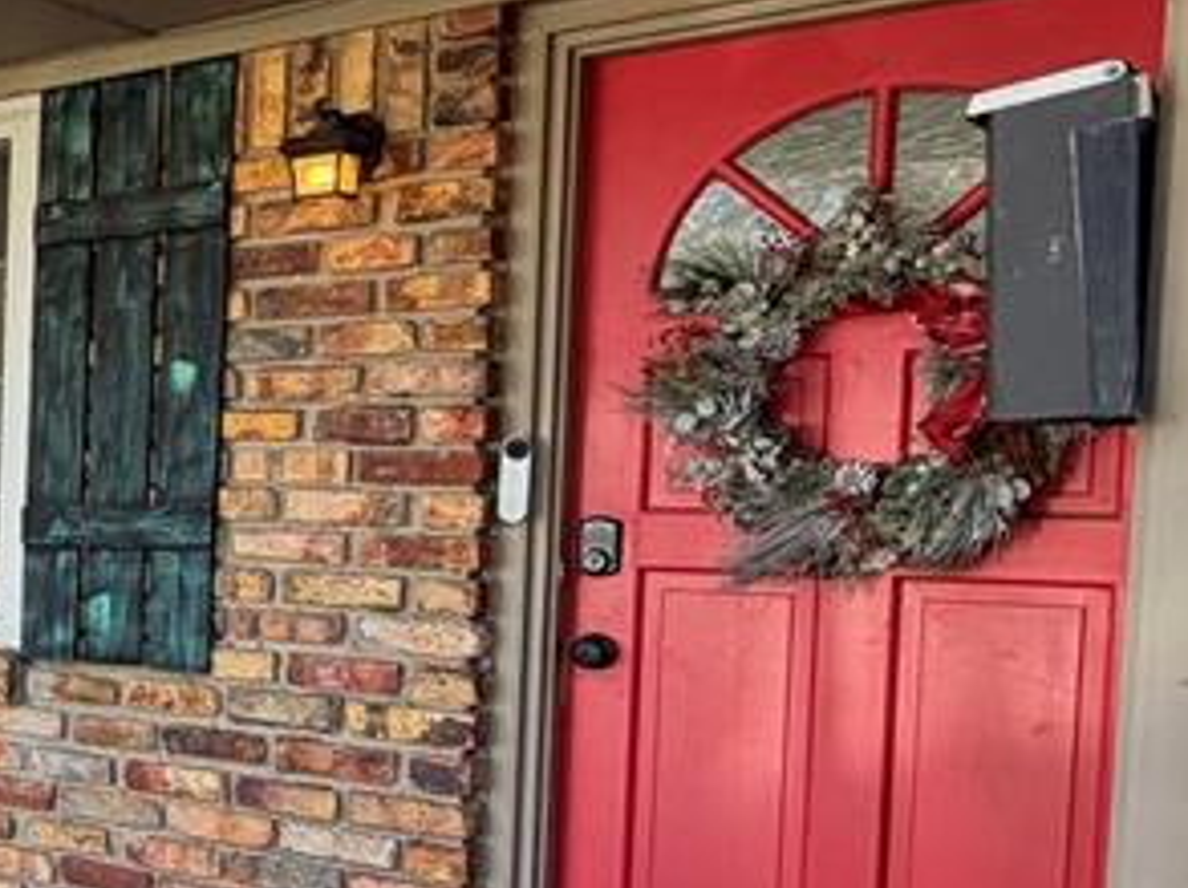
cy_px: 576
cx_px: -414
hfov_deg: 29.8
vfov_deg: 29.5
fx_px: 1680
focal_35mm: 49
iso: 64
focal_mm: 2.22
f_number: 2.2
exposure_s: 1/193
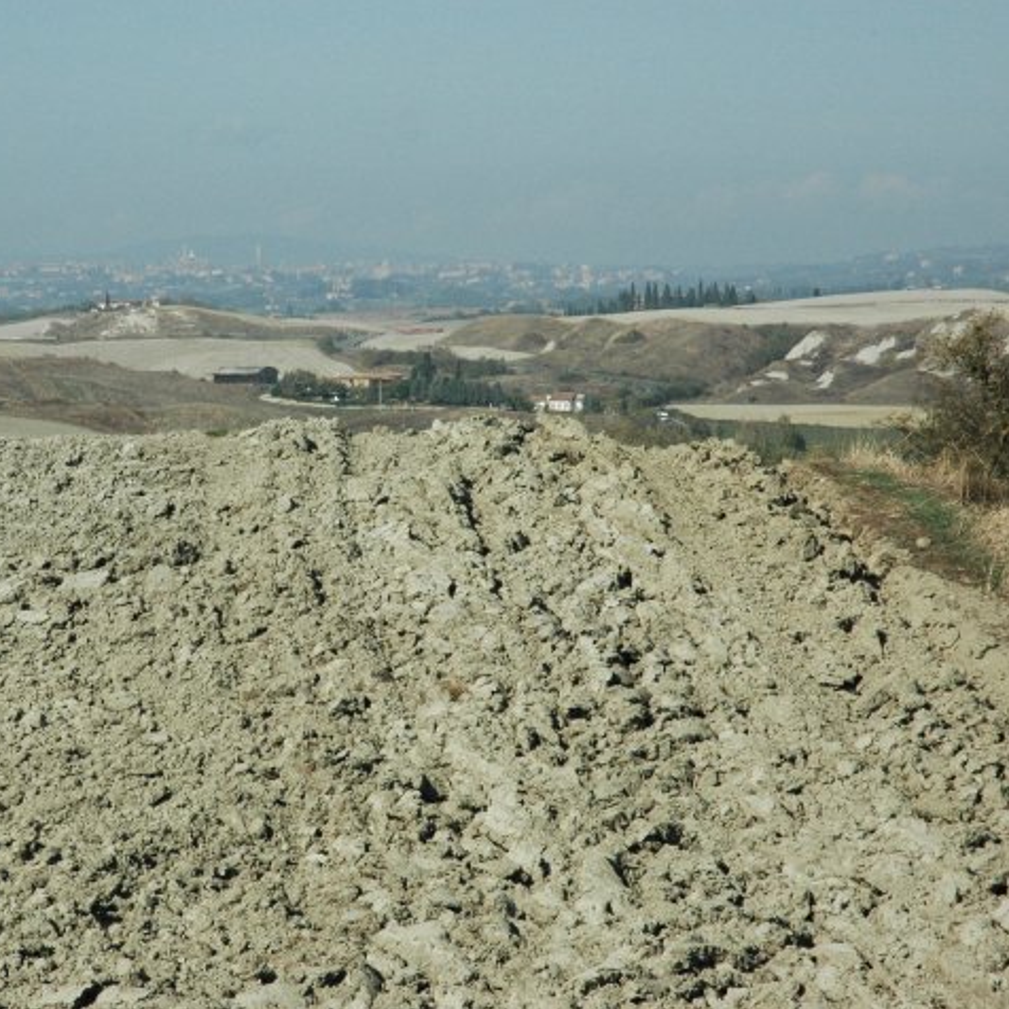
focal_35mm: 135
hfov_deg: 12.9
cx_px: 297
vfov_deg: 12.9
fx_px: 4452
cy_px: 502
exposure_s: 1/1000
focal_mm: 70
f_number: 16
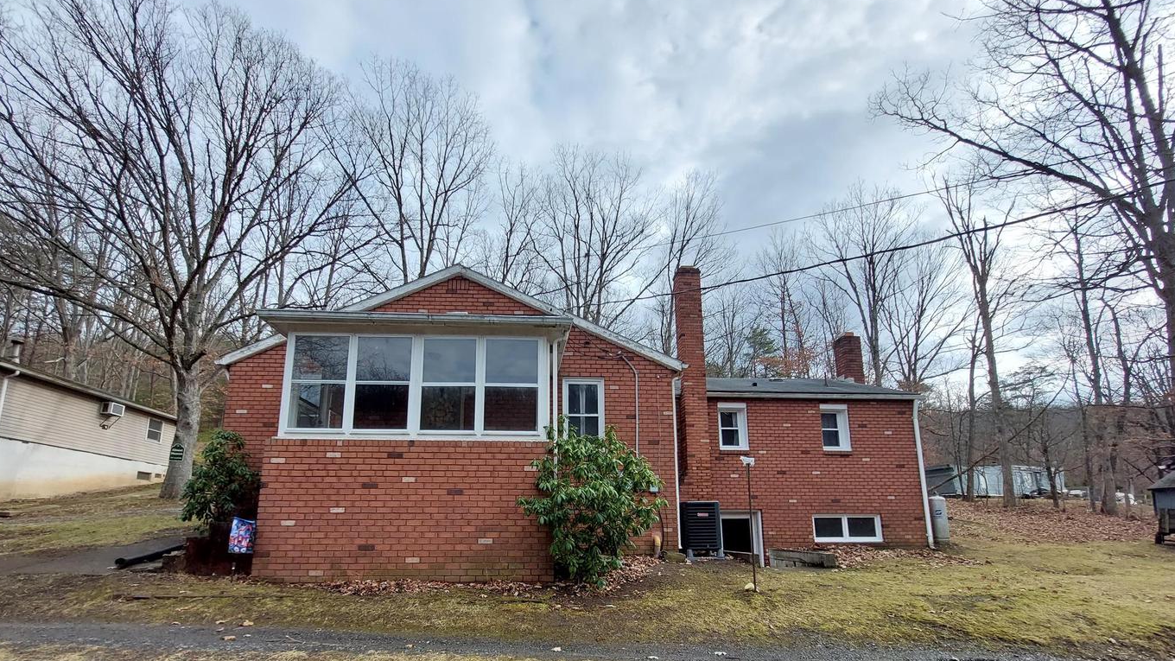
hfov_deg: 102.9
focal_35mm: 15
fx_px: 467
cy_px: 440
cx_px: 556
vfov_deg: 68.6
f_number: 2.2
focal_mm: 1.74
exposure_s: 1/617
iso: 50
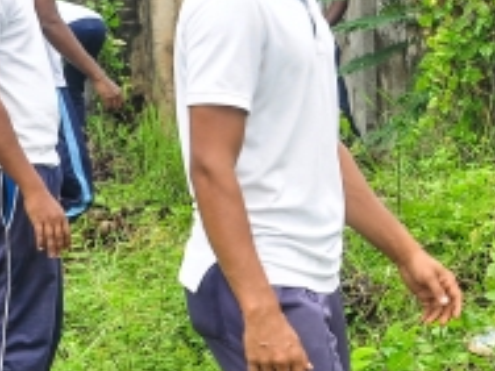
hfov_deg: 10.6
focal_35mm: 182
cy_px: 153
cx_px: 692
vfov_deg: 8.2
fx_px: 2603
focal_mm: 34
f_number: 4.5
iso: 250
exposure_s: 1/125
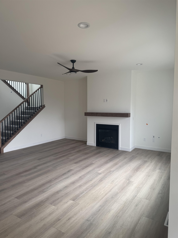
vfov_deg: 71.6
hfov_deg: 56.8
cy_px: 119
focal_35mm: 24
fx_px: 165
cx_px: 89
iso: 80
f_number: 1.78
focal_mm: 6.76
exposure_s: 1/394
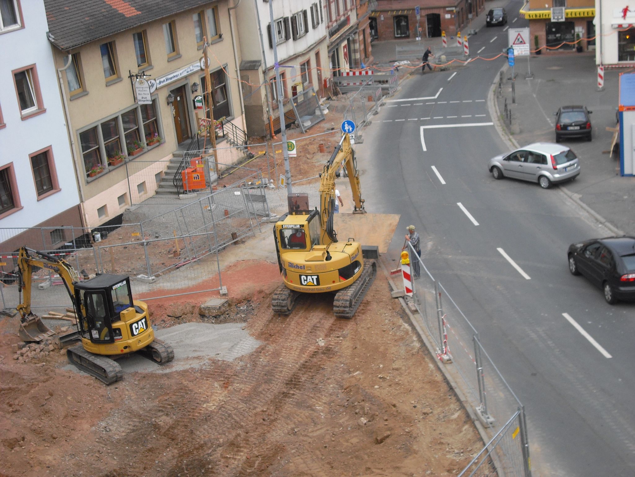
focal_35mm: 55
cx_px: 318
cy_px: 238
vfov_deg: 26.6
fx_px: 1009
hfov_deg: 34.9
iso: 100
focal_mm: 9
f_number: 3.4
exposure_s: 1/160
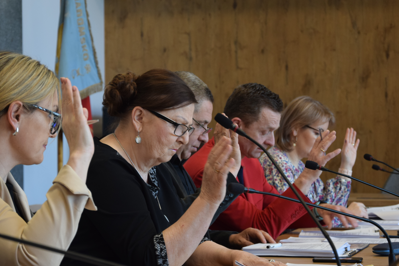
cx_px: 175
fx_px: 1275
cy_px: 150
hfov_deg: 17.8
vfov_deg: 11.9
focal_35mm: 115
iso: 720
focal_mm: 62
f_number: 5.3
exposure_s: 1/60
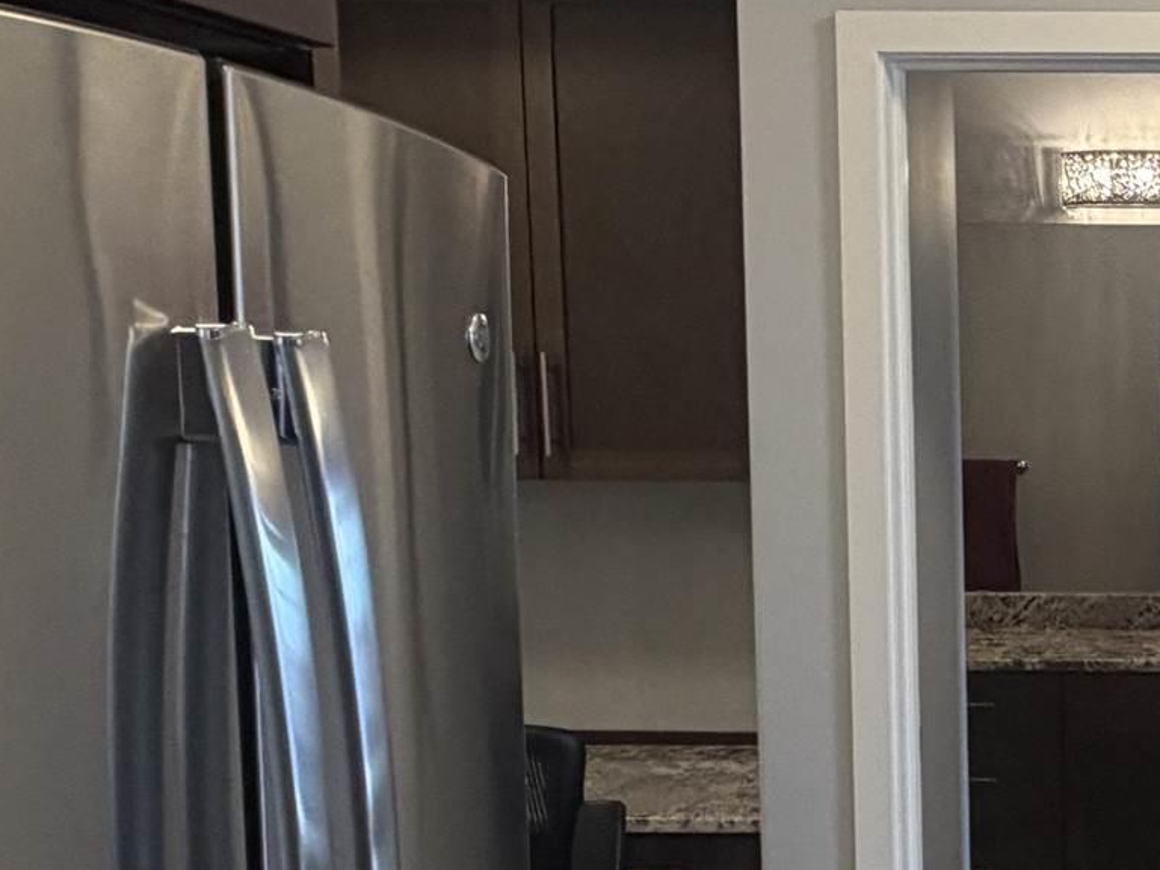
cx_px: 1442
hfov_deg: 29.0
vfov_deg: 26.0
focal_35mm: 56
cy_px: 545
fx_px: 1877
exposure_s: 1/60
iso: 250
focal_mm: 2.22
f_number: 2.2
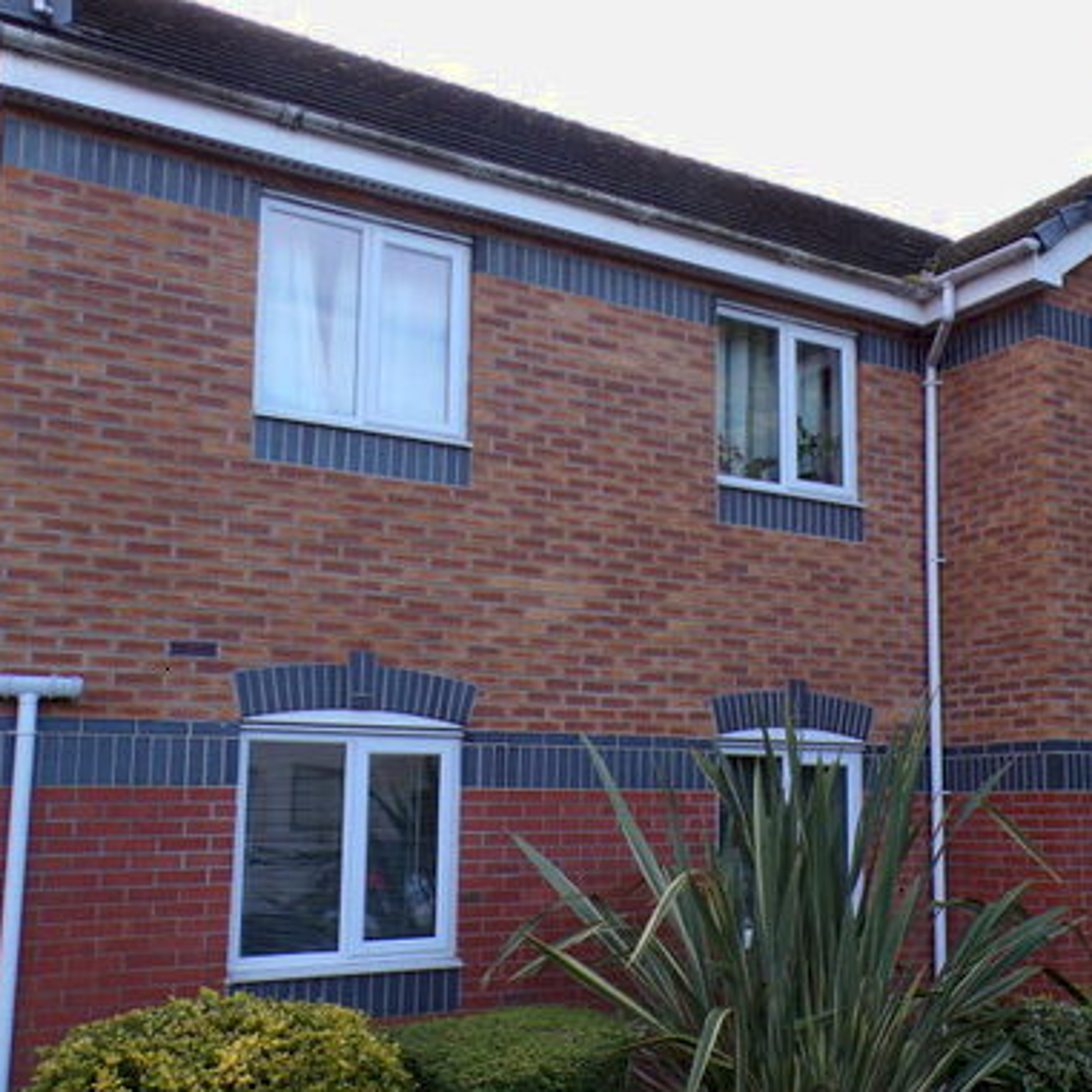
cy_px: 612
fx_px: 1392
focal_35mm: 39
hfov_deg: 42.2
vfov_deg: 42.8
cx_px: 742
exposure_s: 1/60
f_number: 4.3
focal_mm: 4.3
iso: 80
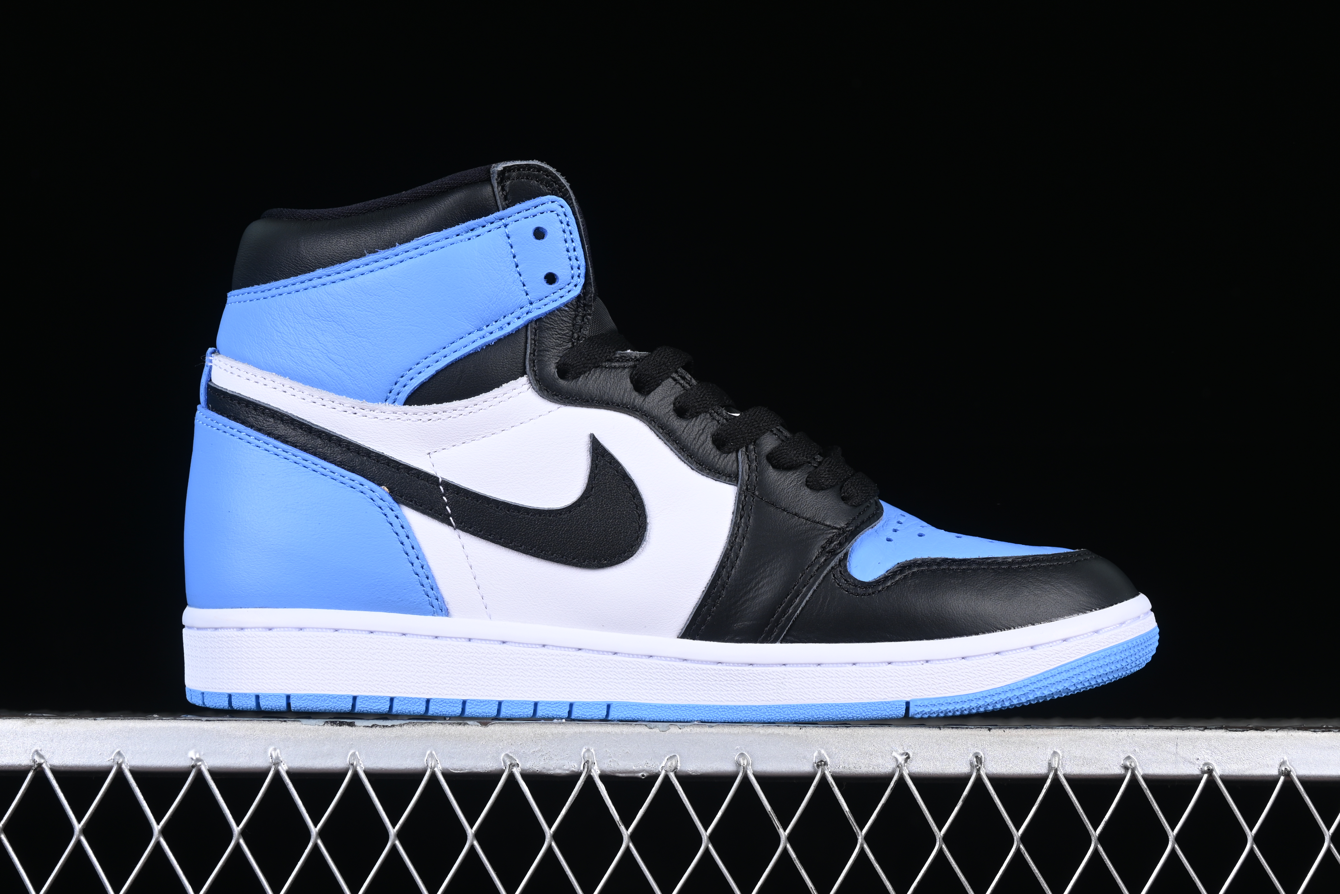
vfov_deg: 18.2
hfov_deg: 27.0
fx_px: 2791
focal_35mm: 75
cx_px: 670
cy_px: 447
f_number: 8
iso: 160
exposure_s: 1/80
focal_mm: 50
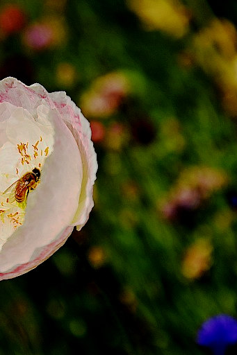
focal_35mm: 117
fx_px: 1156
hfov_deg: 11.6
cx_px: 17
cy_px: 178
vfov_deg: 17.5
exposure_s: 1/800
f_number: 3.5
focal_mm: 50
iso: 100
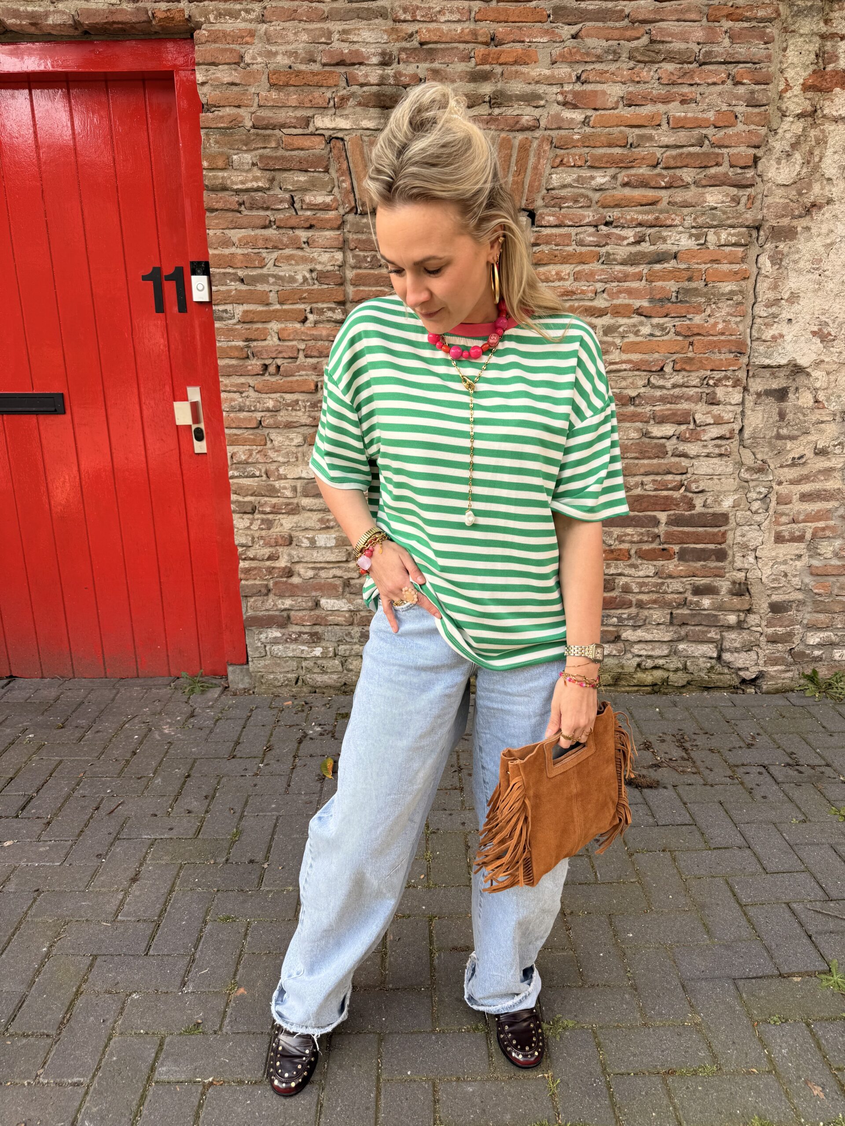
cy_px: 563
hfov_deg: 56.8
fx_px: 781
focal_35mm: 24
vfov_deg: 71.6
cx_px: 422
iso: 80
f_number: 1.78
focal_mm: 6.76
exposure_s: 1/387
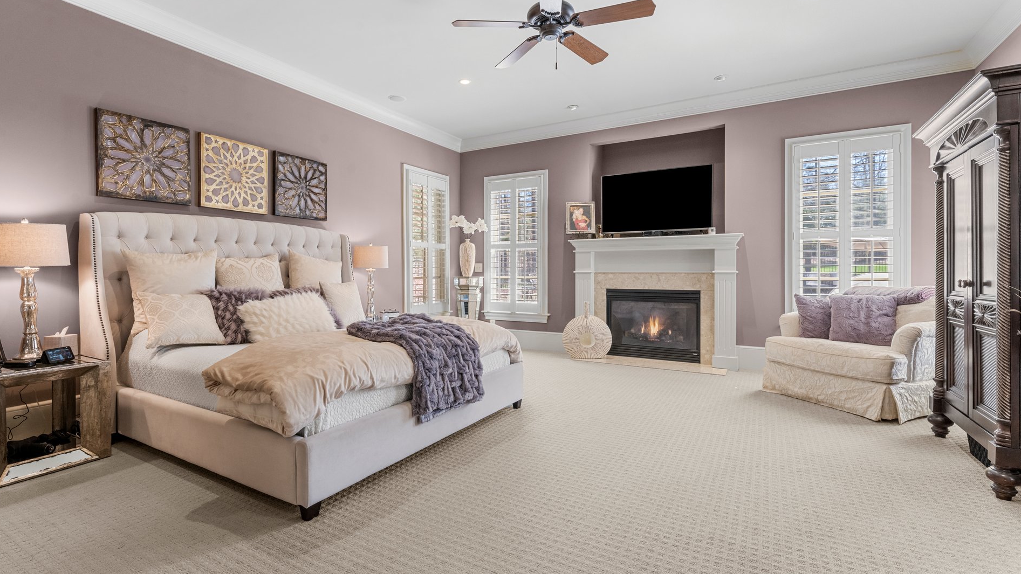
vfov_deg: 63.9
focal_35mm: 17
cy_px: 282
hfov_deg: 95.8
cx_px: 484
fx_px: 460
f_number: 7.1
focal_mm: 15
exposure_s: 1/6
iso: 400
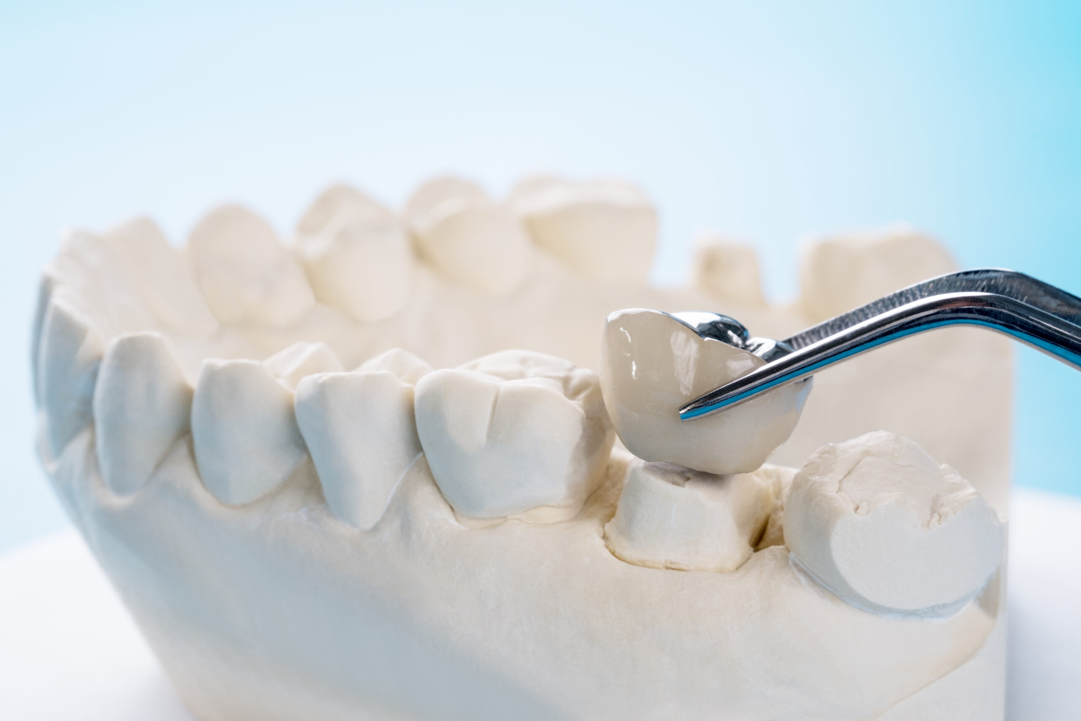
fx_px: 2702
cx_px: 540
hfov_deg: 22.6
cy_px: 360
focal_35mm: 90
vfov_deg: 15.2
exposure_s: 1
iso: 200
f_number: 13
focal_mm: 60
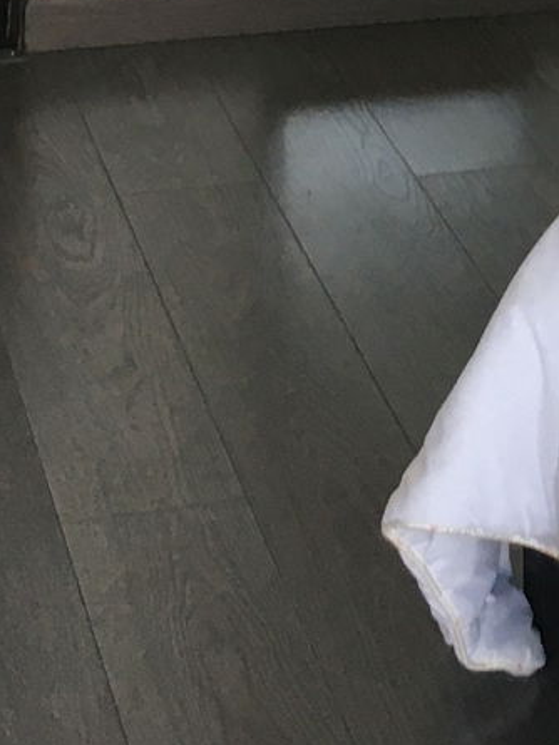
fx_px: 2991
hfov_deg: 10.5
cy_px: -383
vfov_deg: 13.4
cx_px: 695
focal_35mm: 139
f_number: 2.2
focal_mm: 4.15
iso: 25
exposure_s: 1/33
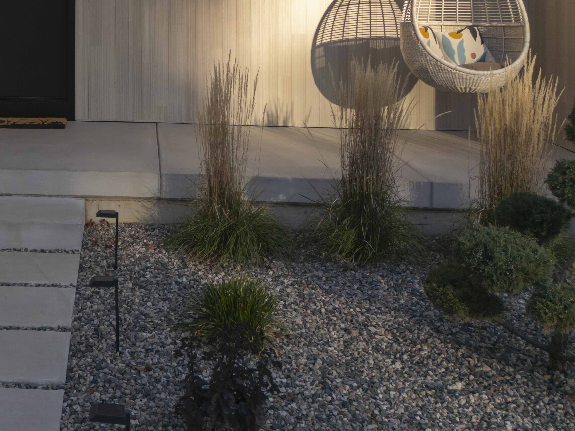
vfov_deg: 24.6
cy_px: -23
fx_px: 930
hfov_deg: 32.3
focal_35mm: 56
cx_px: 39
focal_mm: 6.72
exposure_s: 1/1000
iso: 130
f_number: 1.7
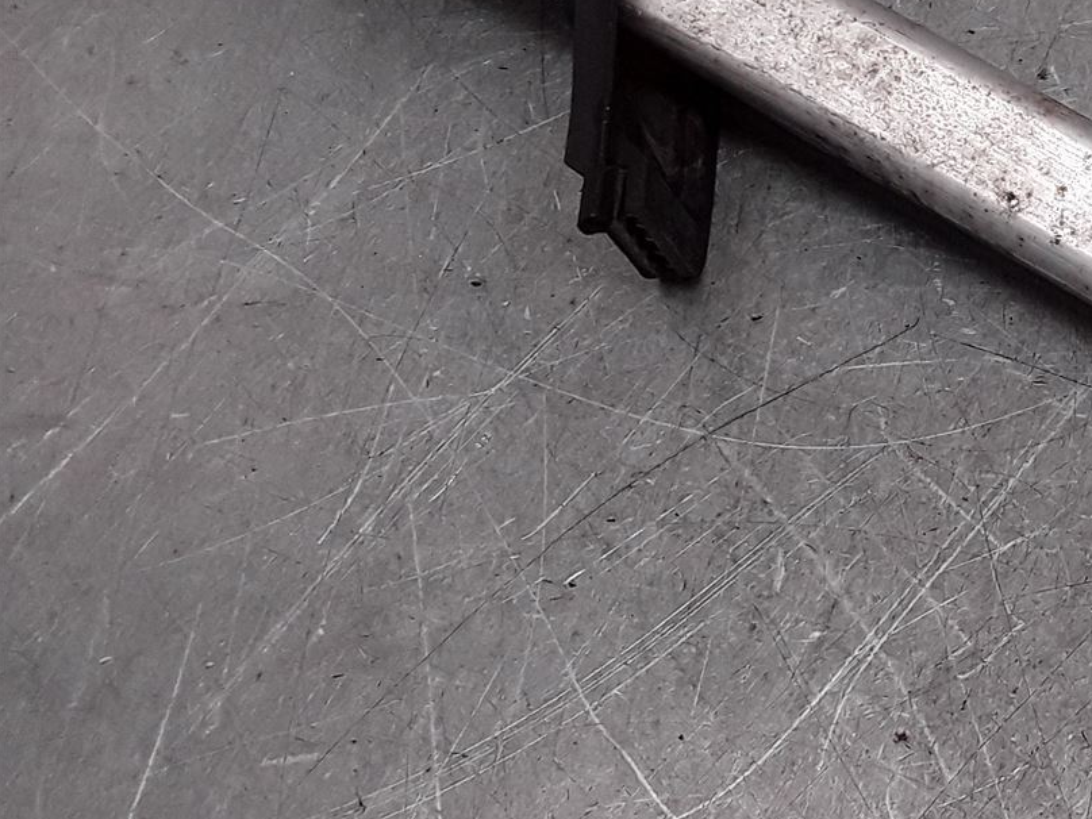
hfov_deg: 24.3
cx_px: 1380
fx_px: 2240
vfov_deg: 20.7
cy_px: 374
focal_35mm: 71
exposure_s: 1/145
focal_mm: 2.91
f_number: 1.9
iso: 40
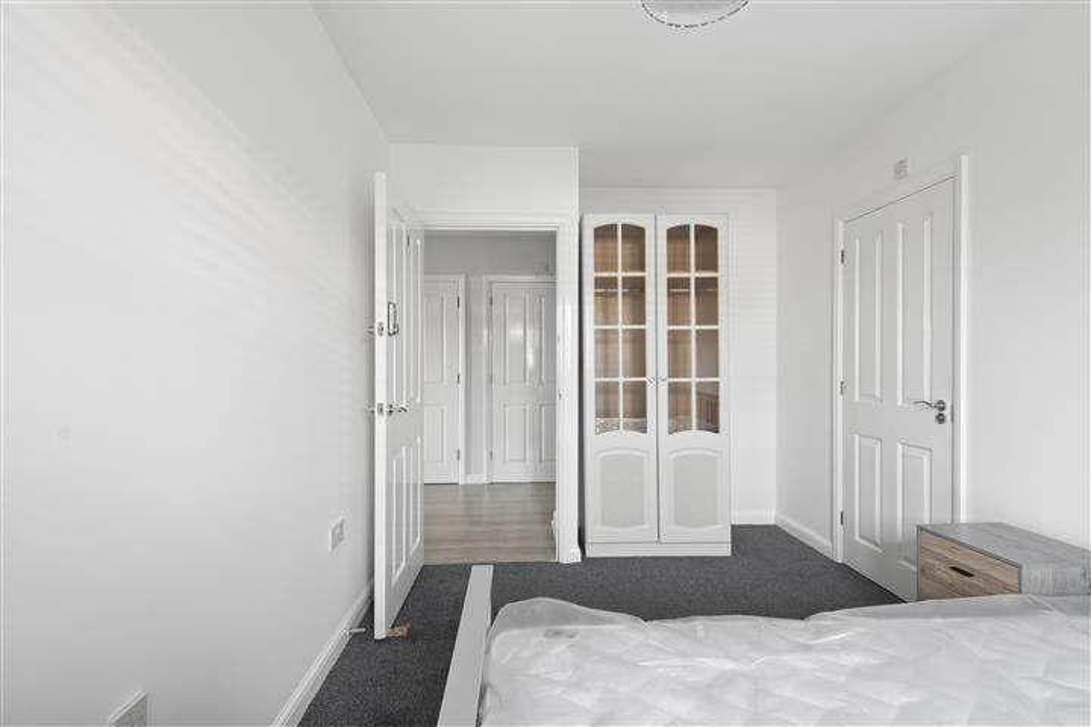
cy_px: 364
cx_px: 546
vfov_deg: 72.1
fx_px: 500
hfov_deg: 95.0
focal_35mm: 16
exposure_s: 2
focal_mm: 11
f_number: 8
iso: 200
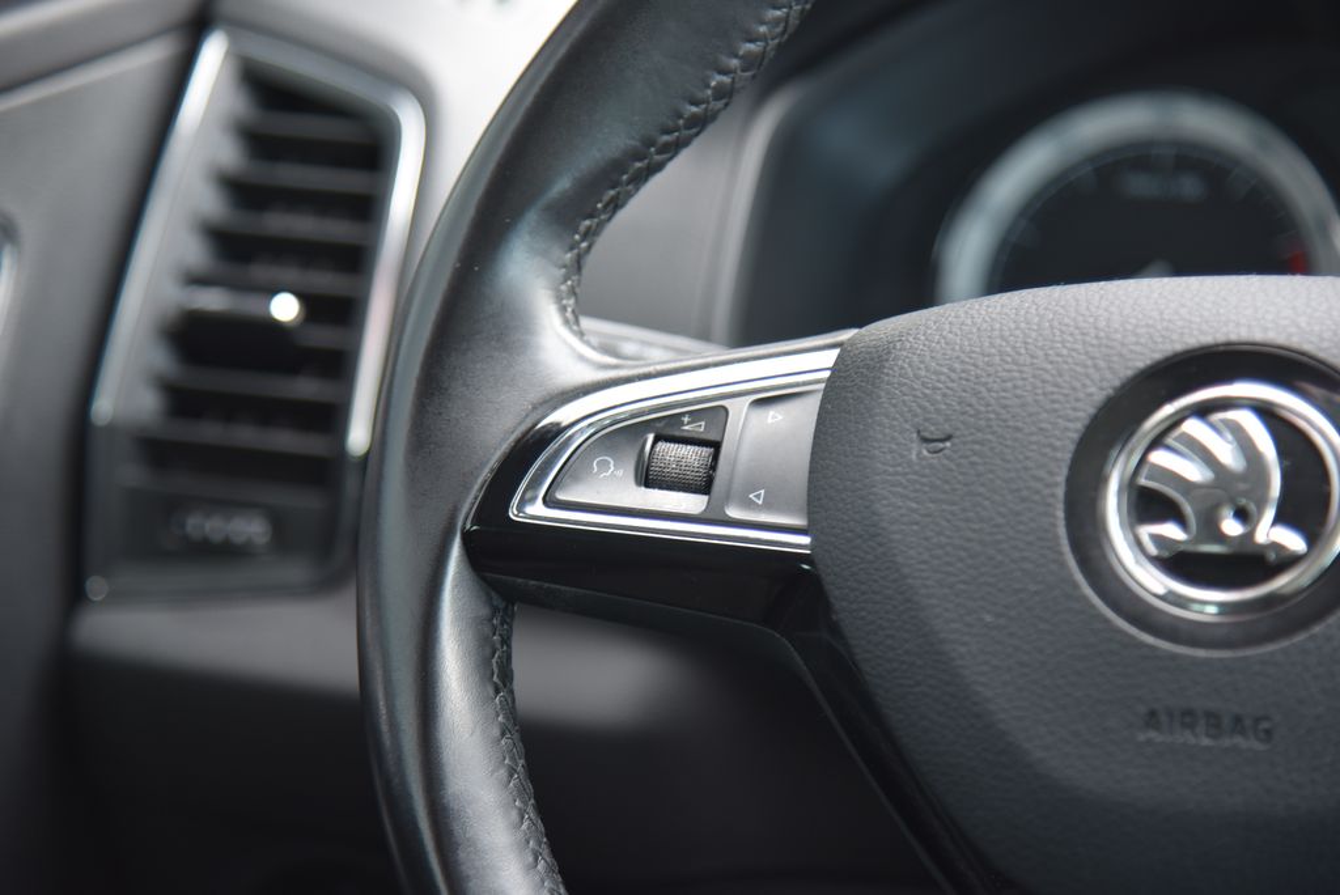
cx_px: 670
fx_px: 4469
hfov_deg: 17.1
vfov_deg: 11.4
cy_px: 448
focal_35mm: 120
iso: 500
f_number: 4
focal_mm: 120
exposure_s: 1/50
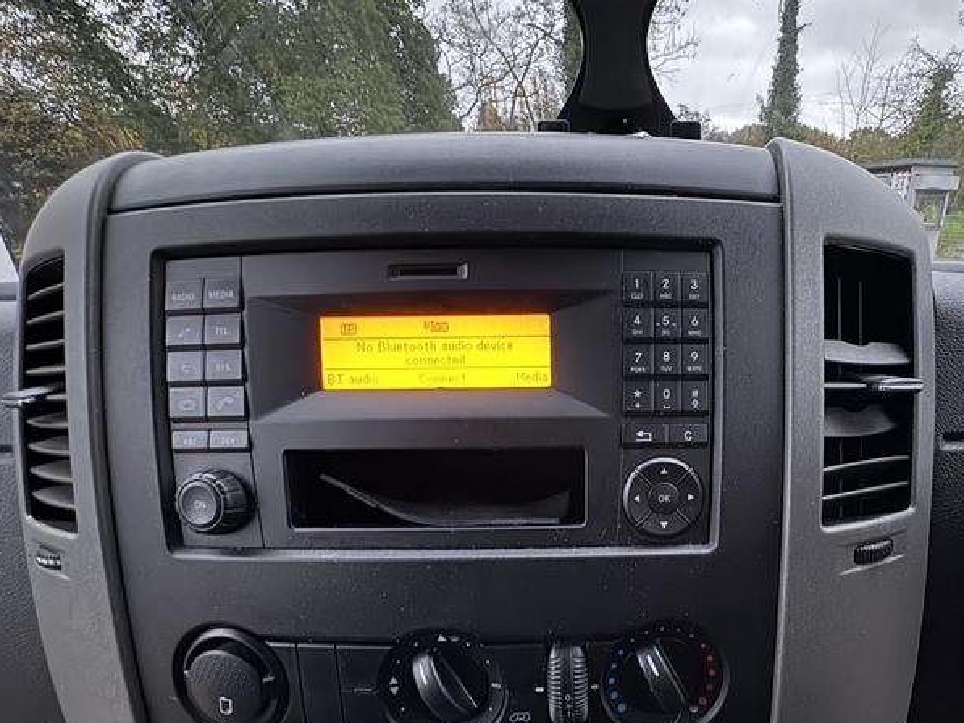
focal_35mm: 21
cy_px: 476
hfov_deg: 77.0
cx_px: 623
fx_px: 585
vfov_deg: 62.1
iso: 640
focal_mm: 2.22
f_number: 2.2
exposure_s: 1/20
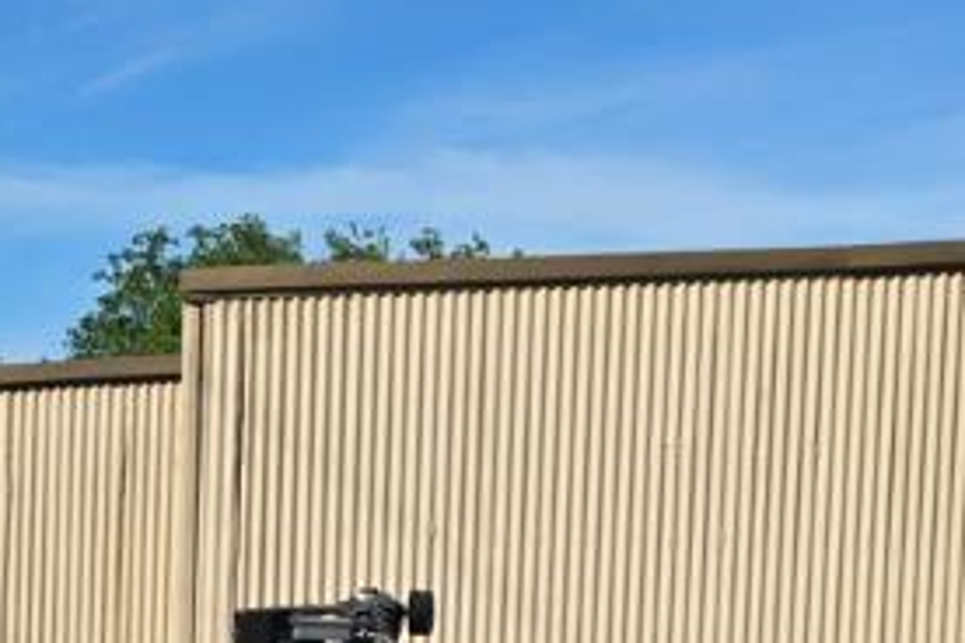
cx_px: 818
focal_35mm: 130
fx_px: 3484
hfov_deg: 15.6
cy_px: 753
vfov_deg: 10.4
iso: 25
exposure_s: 1/3050
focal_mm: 5.4
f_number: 1.8
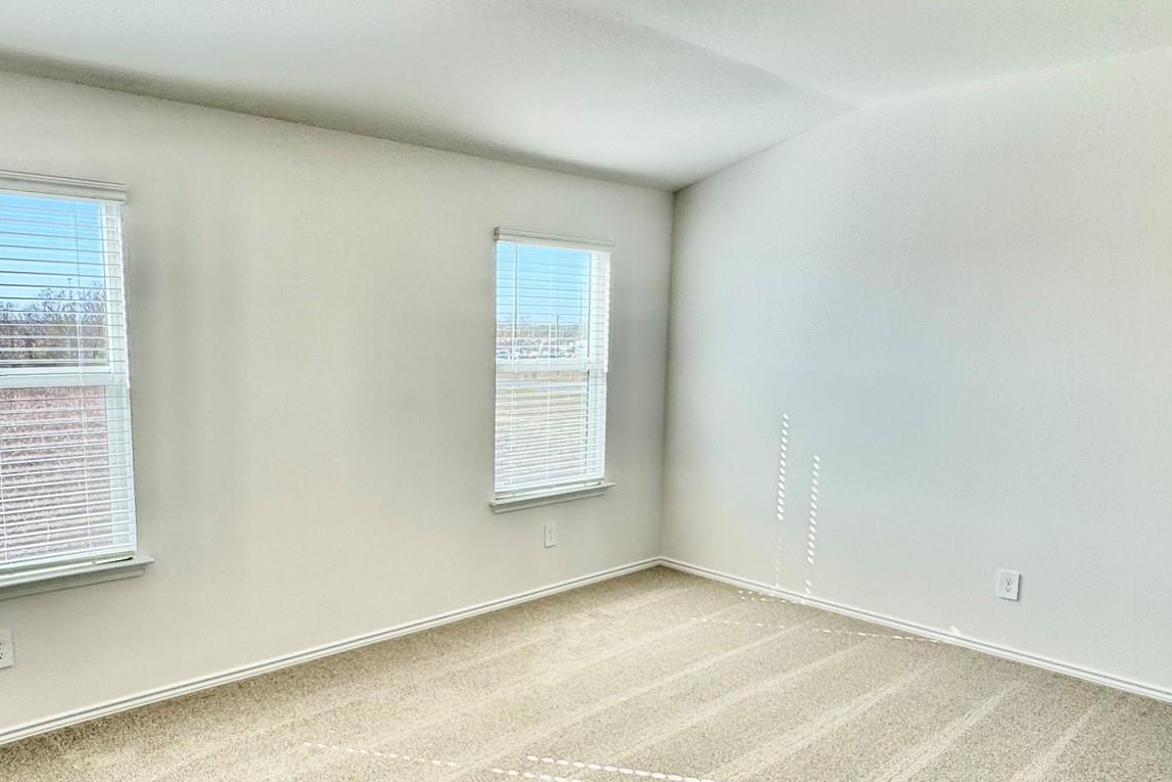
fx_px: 846
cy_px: 443
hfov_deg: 69.0
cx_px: 500
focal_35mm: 26
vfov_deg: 49.4
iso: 40
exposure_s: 1/280
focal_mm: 2.22
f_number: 2.2
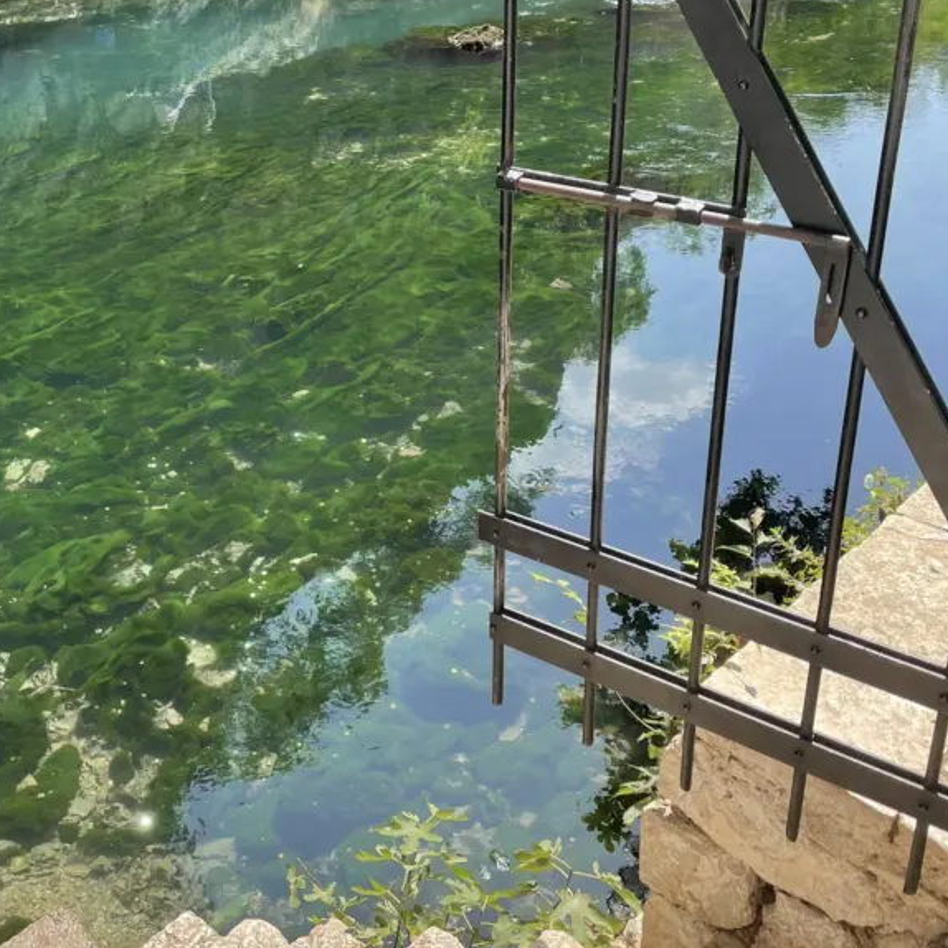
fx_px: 1270
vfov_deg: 40.6
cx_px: 335
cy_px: 340
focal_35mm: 41
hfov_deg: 40.5
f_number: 1.6
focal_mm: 4.2
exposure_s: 1/690
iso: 32
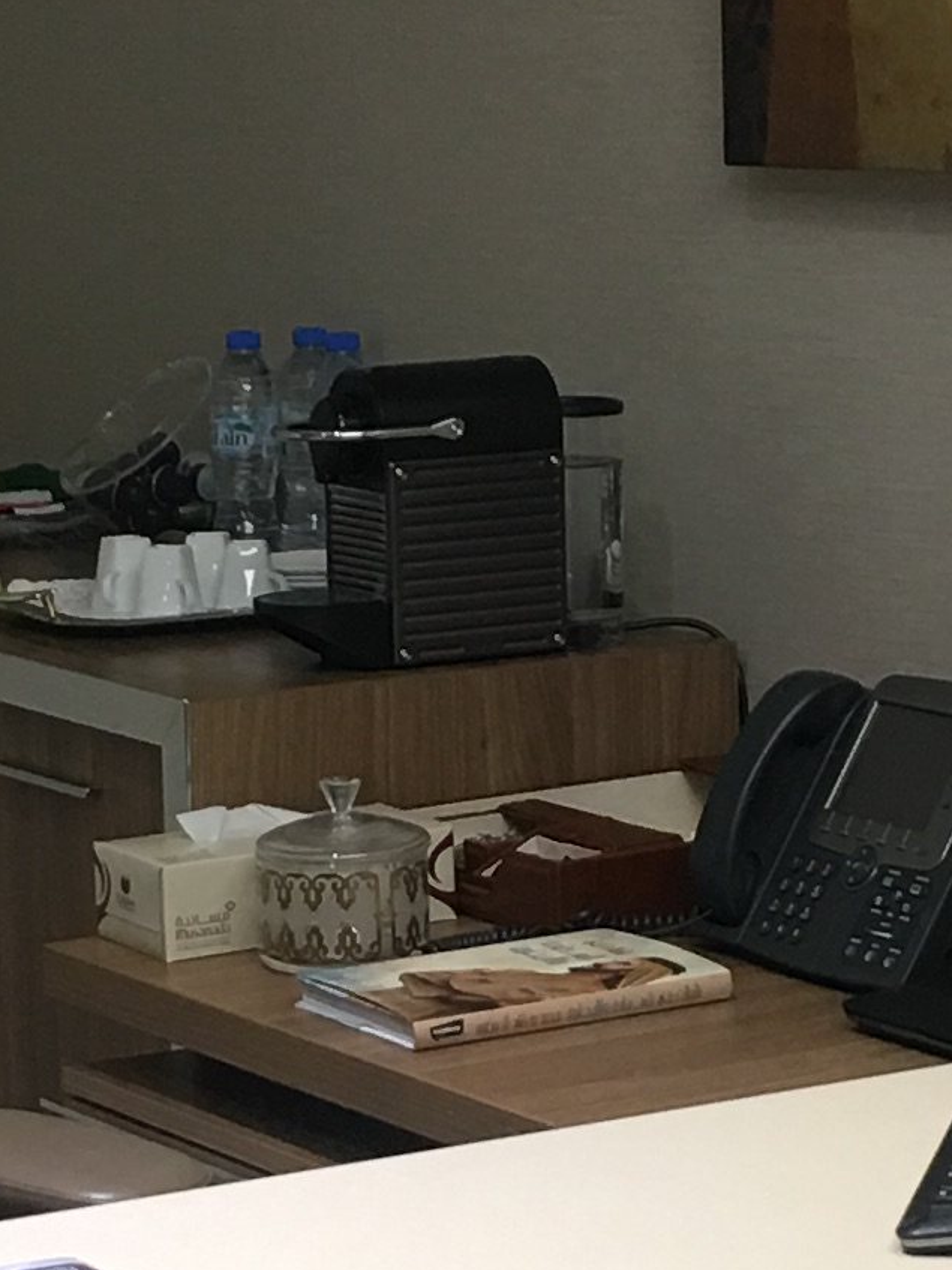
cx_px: 463
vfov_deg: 14.3
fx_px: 5062
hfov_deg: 10.7
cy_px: 751
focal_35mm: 138
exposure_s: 1/33
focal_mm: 4.15
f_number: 2.2
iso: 50
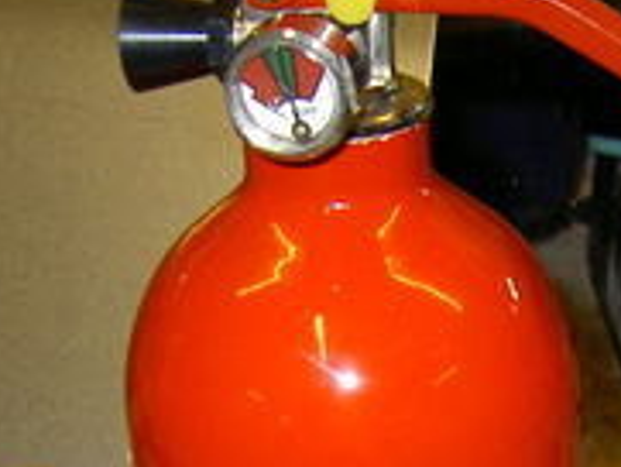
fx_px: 2154
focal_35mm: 120
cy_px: 608
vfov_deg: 12.0
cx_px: 714
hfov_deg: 15.9
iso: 100
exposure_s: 1/60
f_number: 2.8
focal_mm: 5.6
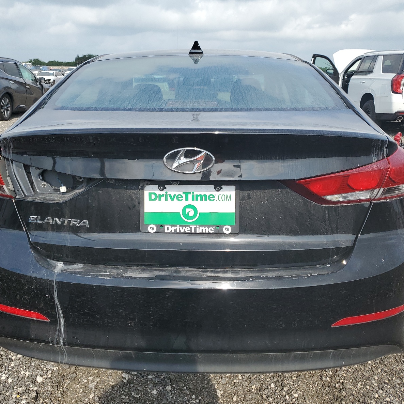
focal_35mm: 31
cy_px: 204
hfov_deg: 52.5
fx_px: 409
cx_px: 185
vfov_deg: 52.5
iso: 50
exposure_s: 1/2000
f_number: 1.5
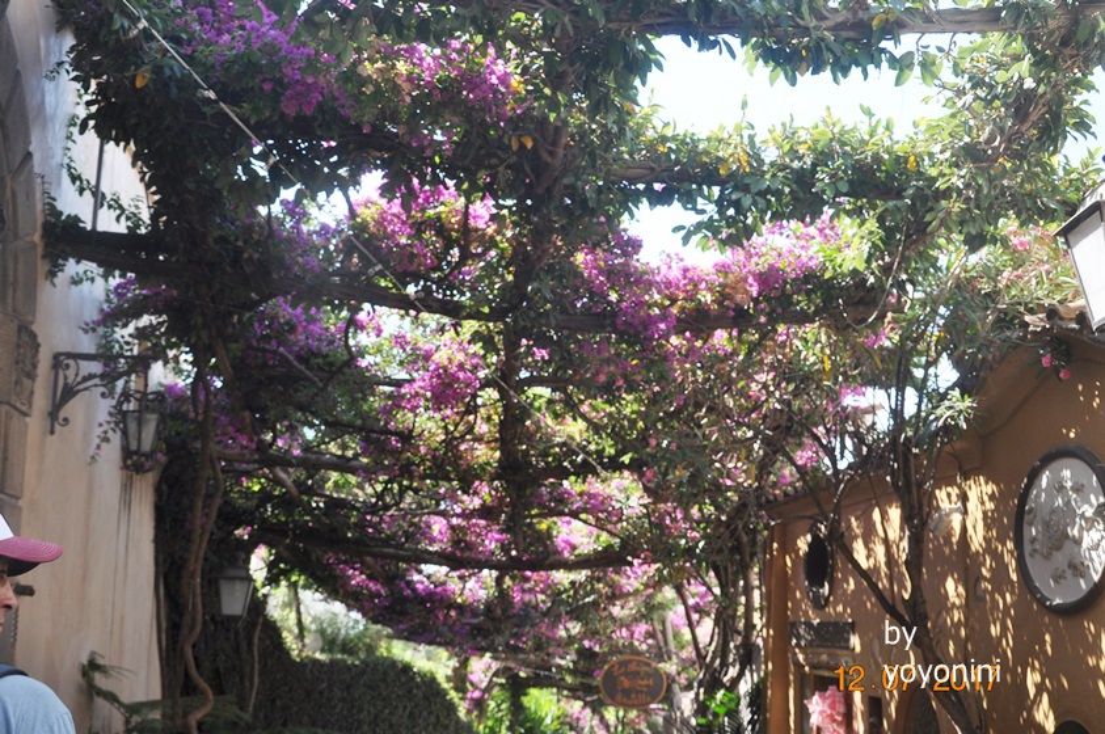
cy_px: 367
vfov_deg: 28.0
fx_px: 1472
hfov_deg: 41.2
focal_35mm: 48
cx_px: 552
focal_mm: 32
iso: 200
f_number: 7.1
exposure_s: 1/200
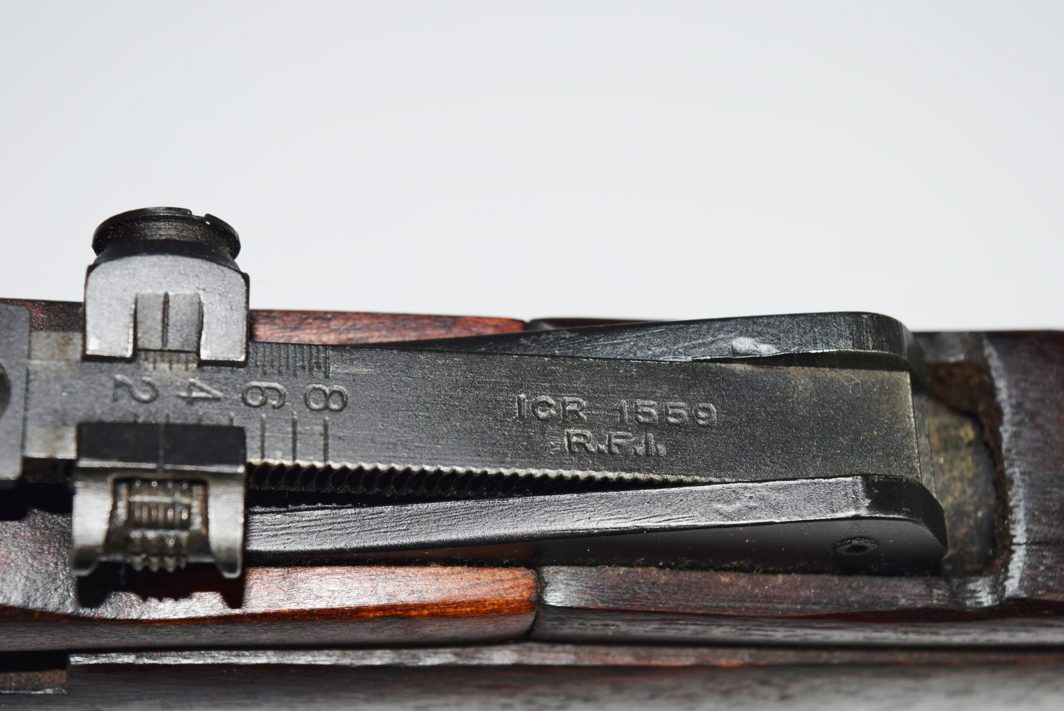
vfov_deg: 19.0
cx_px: 532
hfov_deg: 28.1
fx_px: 2130
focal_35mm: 72
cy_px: 356
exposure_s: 1/60
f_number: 8
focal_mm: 48
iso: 100
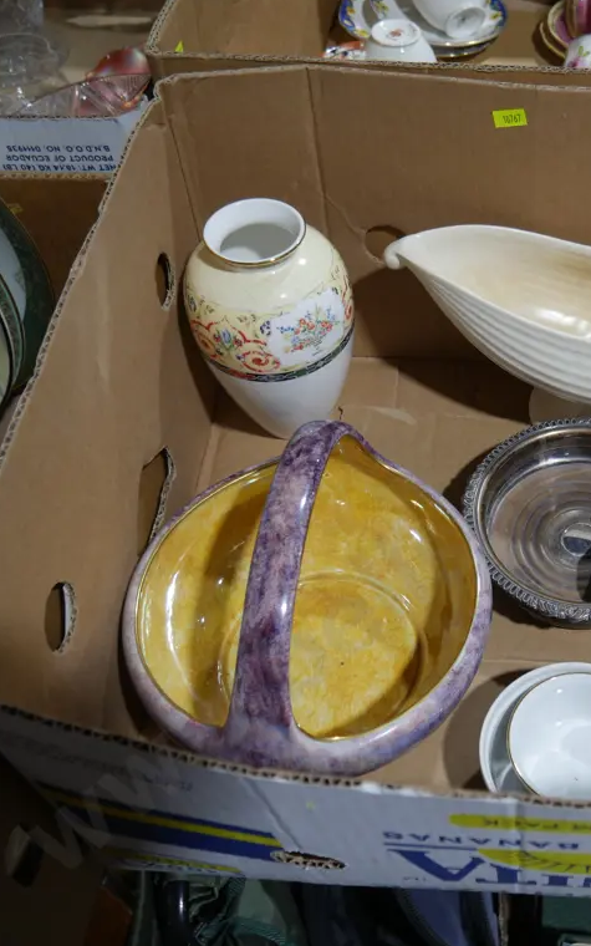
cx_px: 549
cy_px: 475
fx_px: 1031
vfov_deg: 49.3
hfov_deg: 30.4
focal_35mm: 40
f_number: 3.5
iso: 200
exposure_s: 1/80
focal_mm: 14
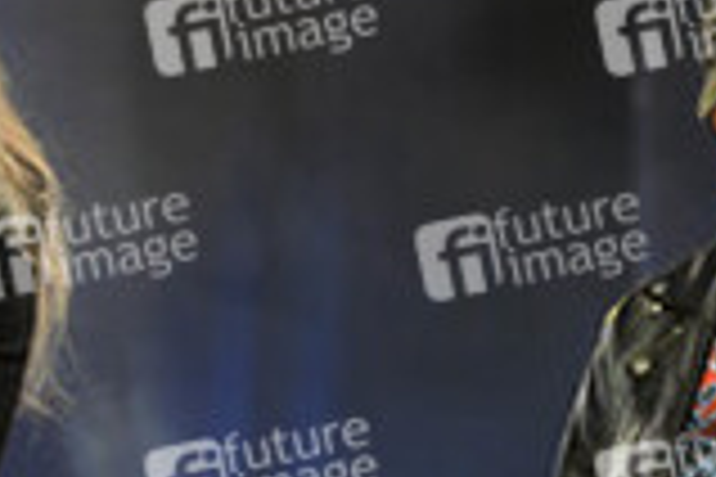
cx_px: 142
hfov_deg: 5.4
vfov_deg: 3.6
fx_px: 7617
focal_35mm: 383
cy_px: 360
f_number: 5
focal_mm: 135
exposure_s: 1/320
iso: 2000
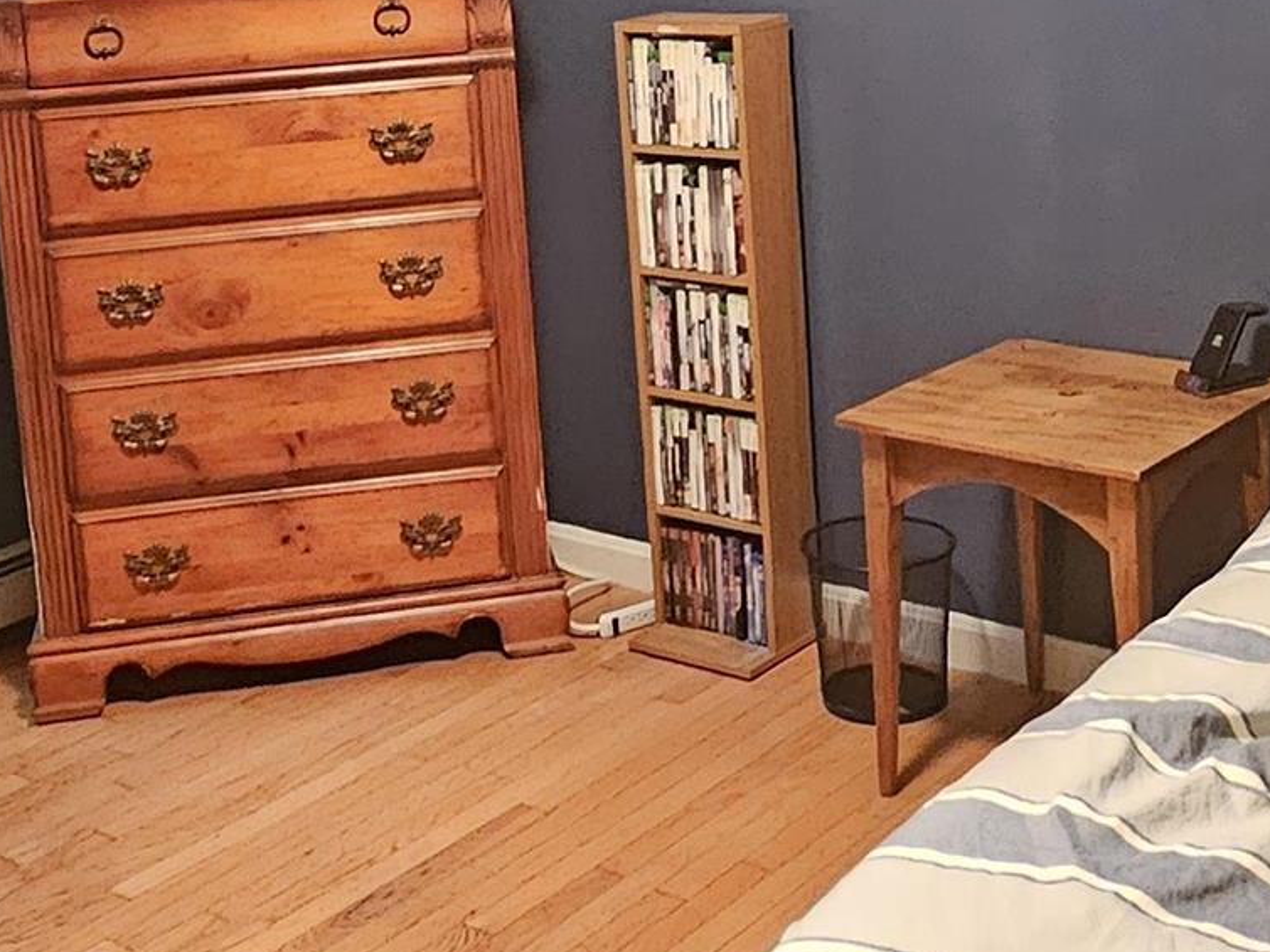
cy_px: 61
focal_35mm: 53
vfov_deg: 26.4
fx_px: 1944
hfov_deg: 36.2
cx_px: 613
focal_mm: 2.2
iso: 1000
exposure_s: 1/24
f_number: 2.2
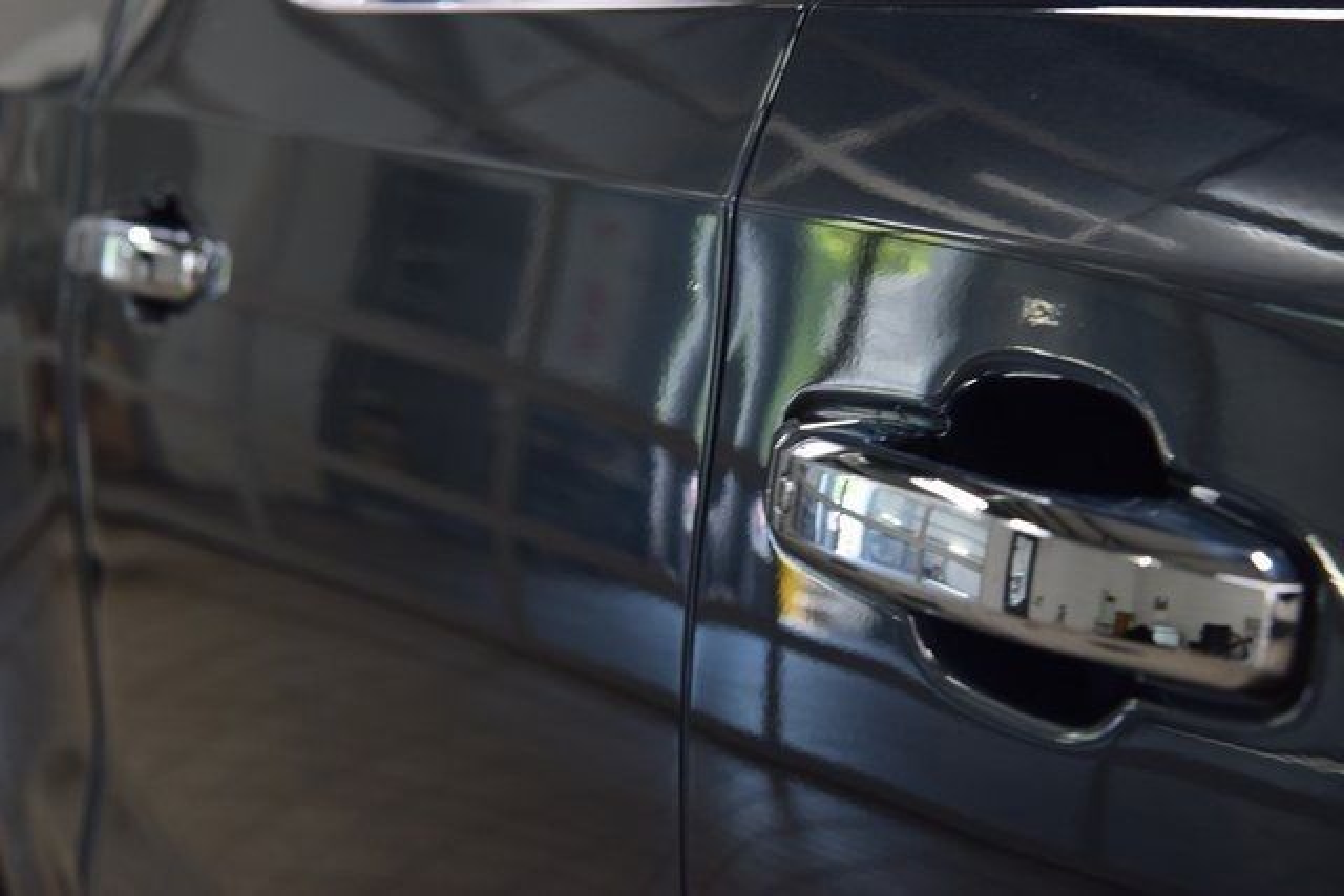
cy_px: 448
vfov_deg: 18.2
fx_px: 2800
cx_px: 672
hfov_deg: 27.0
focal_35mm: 75
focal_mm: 50
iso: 400
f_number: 6.3
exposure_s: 1/20
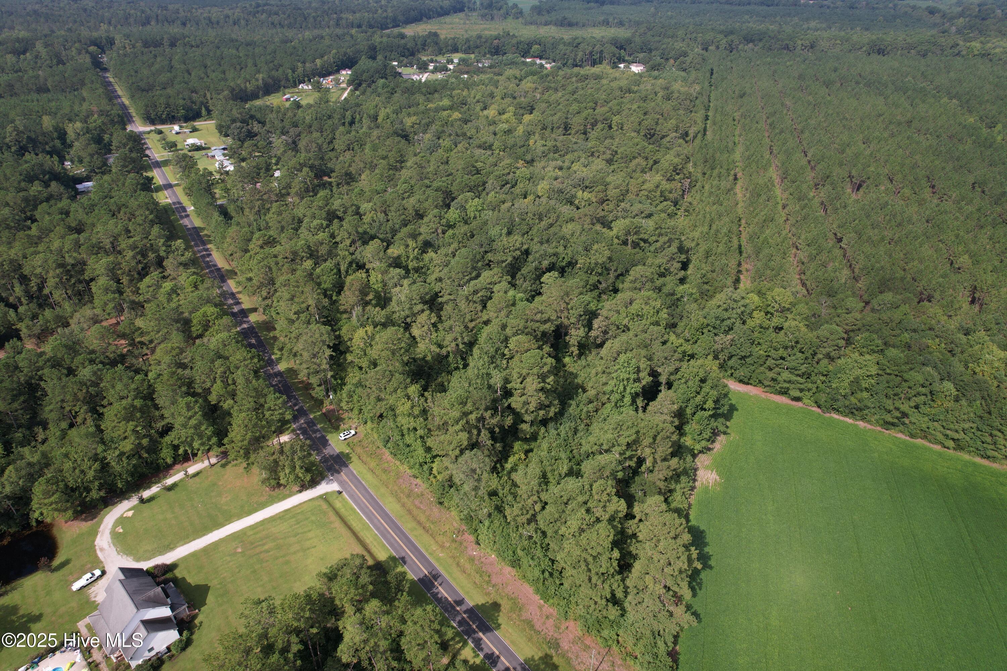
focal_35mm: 22
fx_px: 615
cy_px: 336
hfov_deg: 78.6
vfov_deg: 57.2
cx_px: 504
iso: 100
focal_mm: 8.38
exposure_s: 1/1000
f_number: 2.8
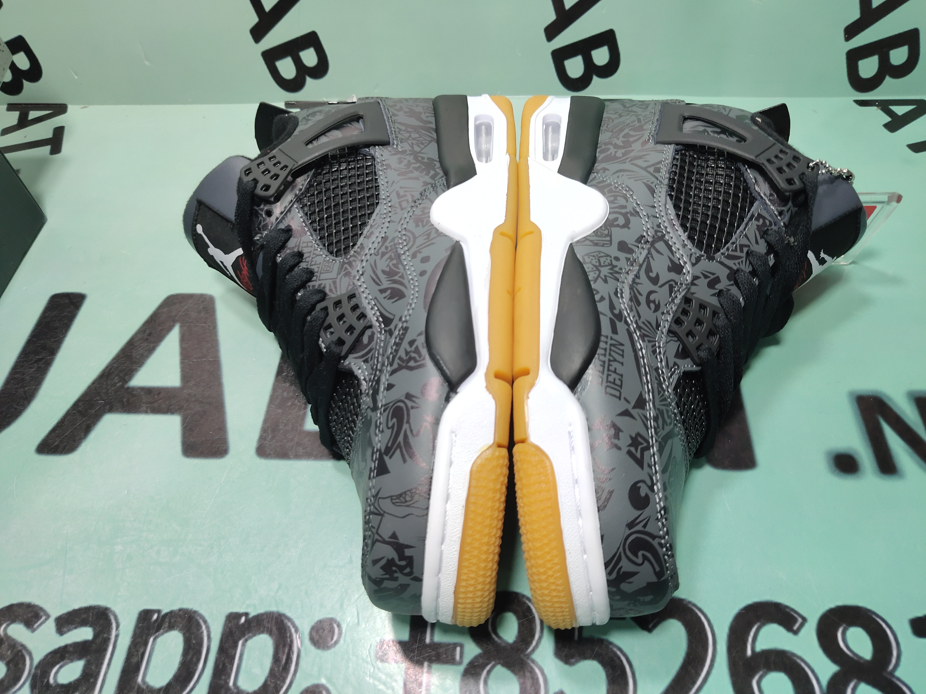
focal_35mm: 30
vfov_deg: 46.8
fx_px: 803
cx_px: 463
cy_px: 347
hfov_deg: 60.0
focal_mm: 4.35
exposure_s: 1/100
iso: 169
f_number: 1.79
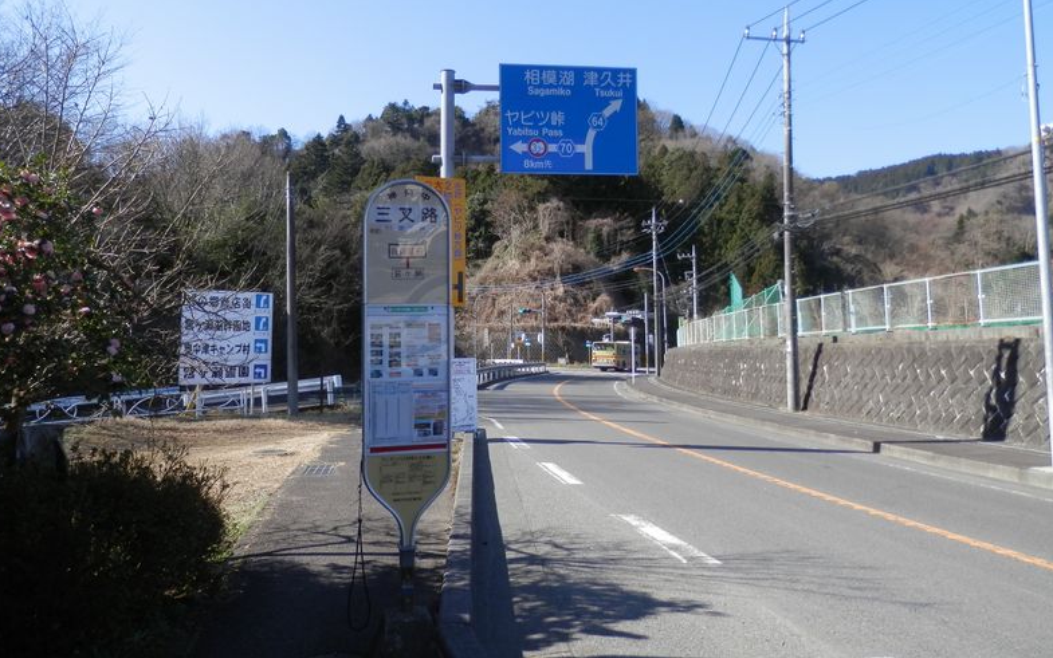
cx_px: 519
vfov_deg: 45.8
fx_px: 775
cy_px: 268
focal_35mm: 27
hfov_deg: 68.4
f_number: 3
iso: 80
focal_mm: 4.5
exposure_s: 1/500
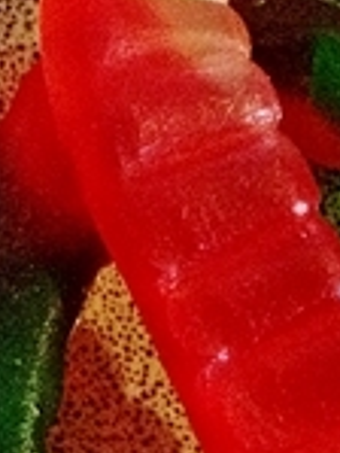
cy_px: -567
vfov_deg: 8.9
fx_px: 2668
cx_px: -455
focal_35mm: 204
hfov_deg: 6.9
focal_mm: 4.28
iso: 400
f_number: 2.4
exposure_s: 1/20
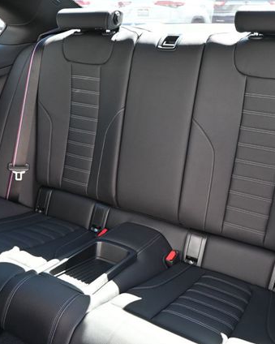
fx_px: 346
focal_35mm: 34
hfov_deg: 43.0
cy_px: 172
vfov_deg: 52.9
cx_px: 173
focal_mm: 16
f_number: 3.5
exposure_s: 1/125
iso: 640
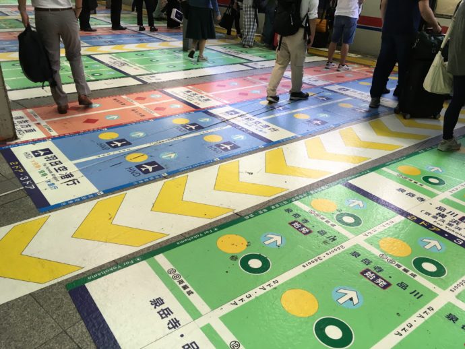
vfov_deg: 48.3
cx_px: 232
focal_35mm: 29
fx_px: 390
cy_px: 174
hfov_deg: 61.6
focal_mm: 4.15
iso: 25
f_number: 2.2
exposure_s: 1/30
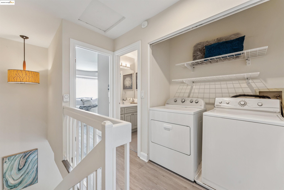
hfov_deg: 104.3
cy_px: 95
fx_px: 110
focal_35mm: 14
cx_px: 142
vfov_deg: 81.2
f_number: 8
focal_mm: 14
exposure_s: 1/4
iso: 125
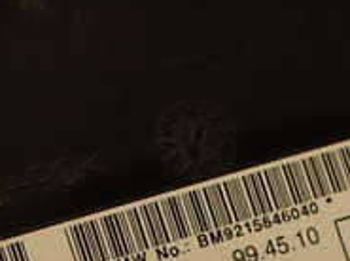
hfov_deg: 18.7
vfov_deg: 13.6
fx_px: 1049
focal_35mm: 104
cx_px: 62
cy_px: 359
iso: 200
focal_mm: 5.79
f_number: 2.4
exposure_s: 1/60
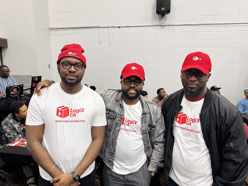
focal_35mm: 24
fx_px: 172
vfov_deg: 56.8
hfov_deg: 71.6
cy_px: 93
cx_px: 124
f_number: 1.78
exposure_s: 1/60
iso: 200
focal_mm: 6.76
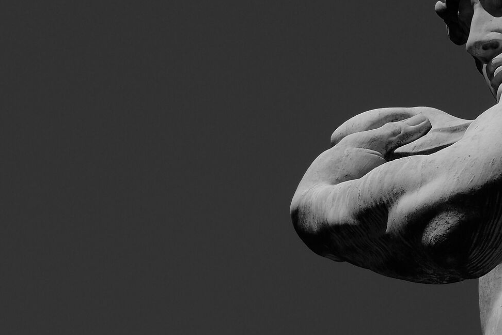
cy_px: 164
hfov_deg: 10.0
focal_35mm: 205
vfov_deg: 6.7
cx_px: 338
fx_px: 2858
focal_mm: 55
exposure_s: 1/800
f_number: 10
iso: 200
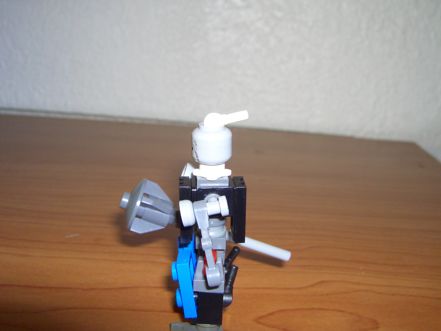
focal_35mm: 39
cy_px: 166
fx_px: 497
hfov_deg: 47.9
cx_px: 220
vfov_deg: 36.8
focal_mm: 8
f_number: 4.8
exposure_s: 1/60
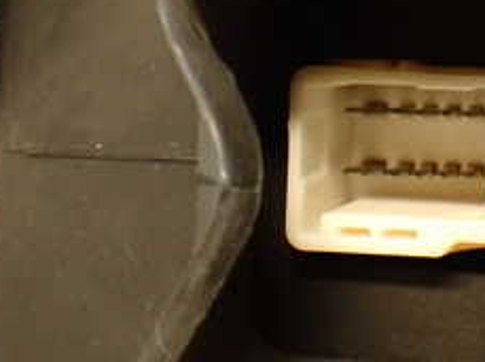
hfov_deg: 22.3
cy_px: -110
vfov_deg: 16.5
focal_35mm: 84
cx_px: 502
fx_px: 1175
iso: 640
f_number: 2.4
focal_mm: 5.79
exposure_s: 1/30
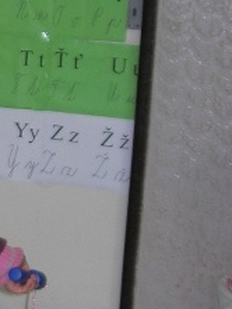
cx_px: -173
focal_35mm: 156
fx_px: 1393
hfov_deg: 9.1
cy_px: 213
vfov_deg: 12.6
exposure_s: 1/60.1
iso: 64
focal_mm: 7.8
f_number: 2.8
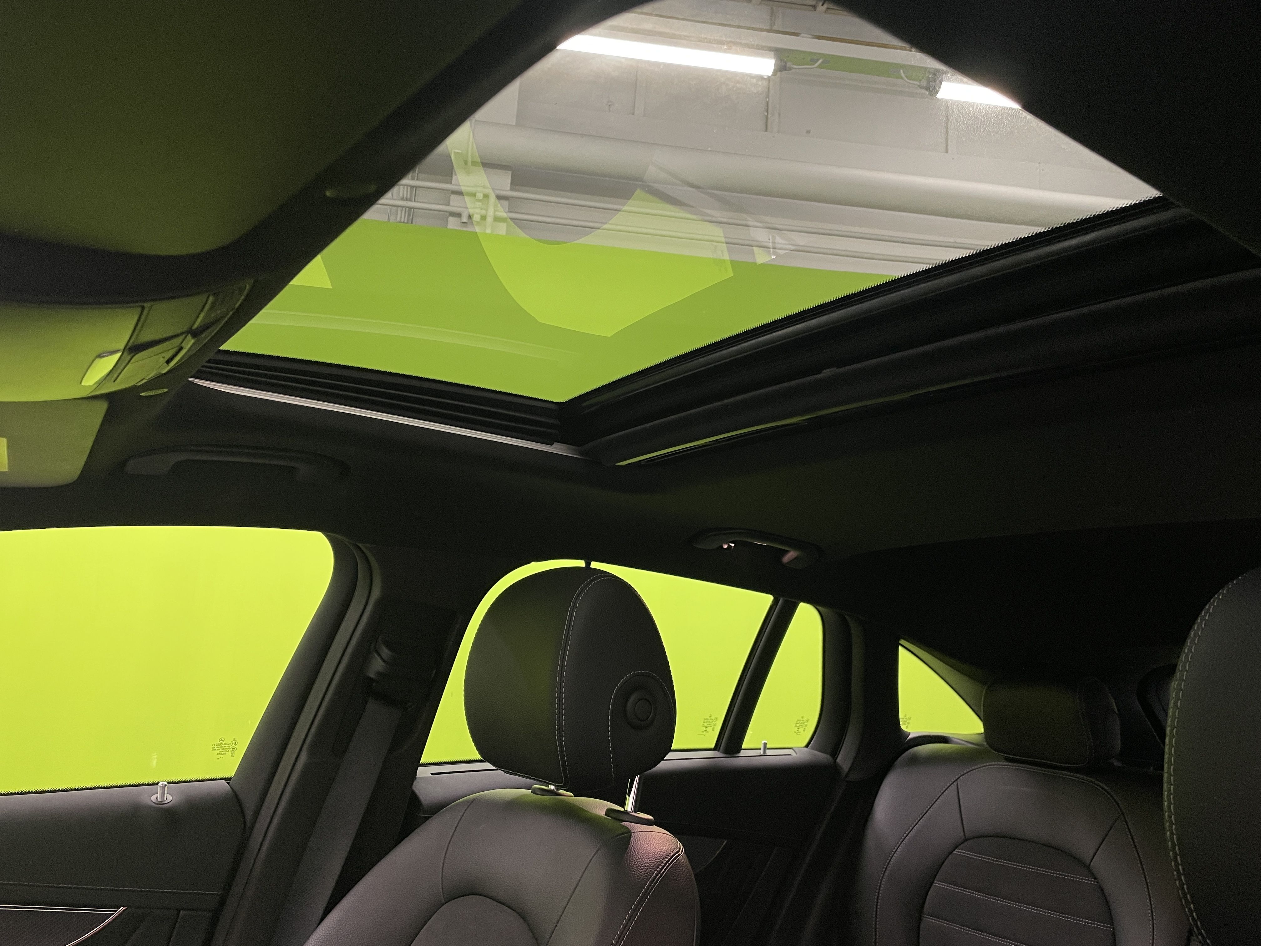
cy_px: 473
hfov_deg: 67.3
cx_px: 630
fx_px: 947
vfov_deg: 53.1
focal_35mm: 26
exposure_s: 1/50
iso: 100
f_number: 1.6
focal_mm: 4.2
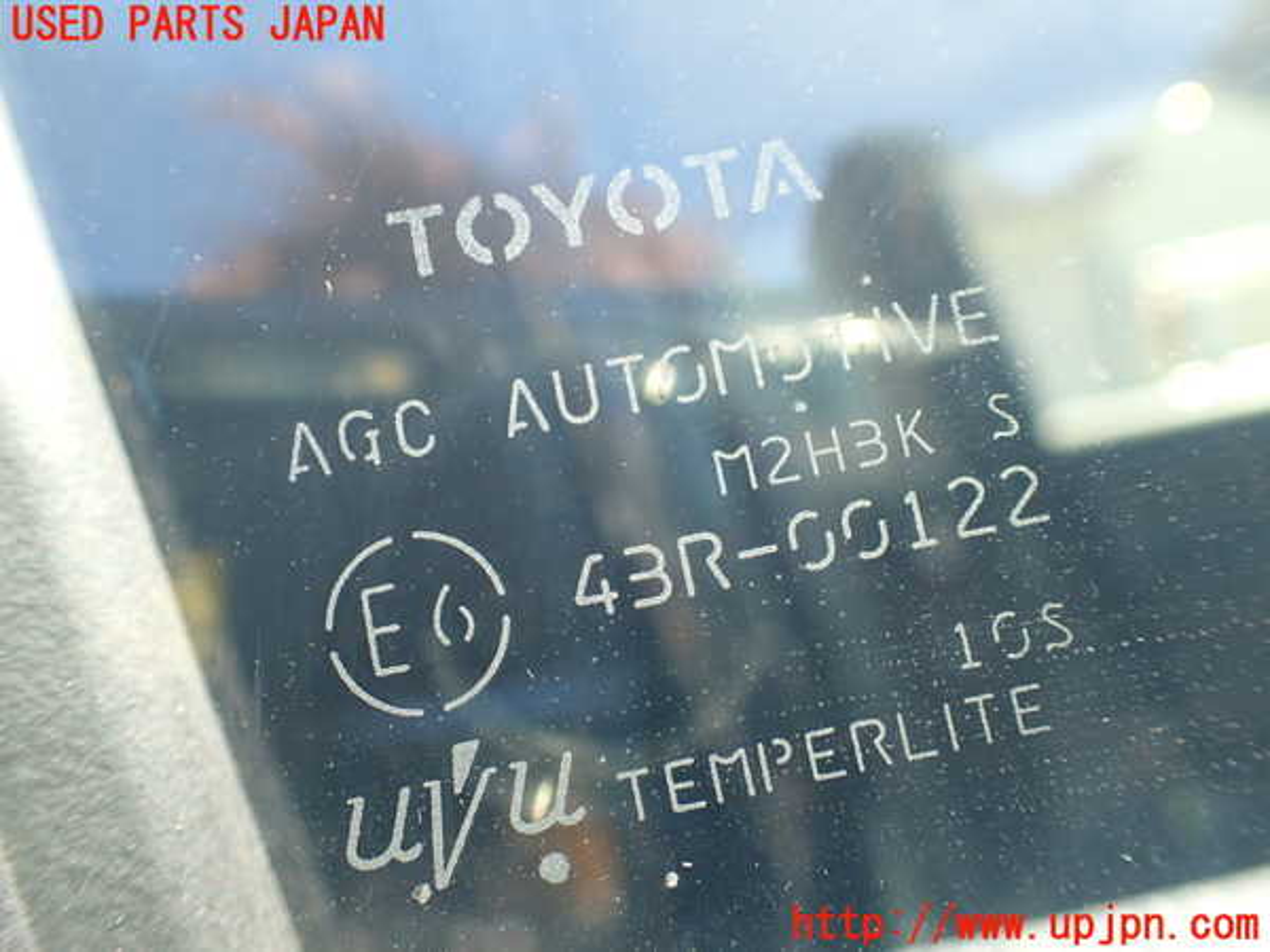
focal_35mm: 30
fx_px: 1101
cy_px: 476
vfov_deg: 46.8
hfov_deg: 60.0
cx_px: 635
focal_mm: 5.4
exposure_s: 1/160
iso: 100
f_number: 2.3
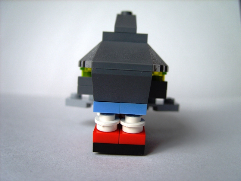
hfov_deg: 49.0
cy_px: 90
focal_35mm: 38
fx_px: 265
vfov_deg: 37.7
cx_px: 120
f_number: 2.8
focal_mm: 7.8
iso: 50
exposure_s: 1/30
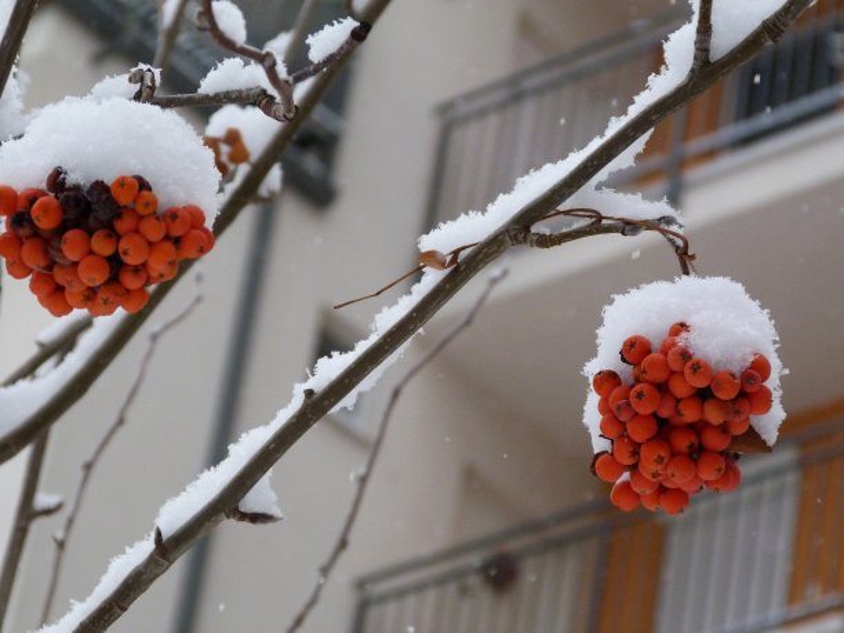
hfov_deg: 10.9
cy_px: 316
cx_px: 422
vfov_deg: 8.2
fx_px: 4413
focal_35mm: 181
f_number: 3.8
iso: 320
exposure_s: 1/320
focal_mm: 32.5
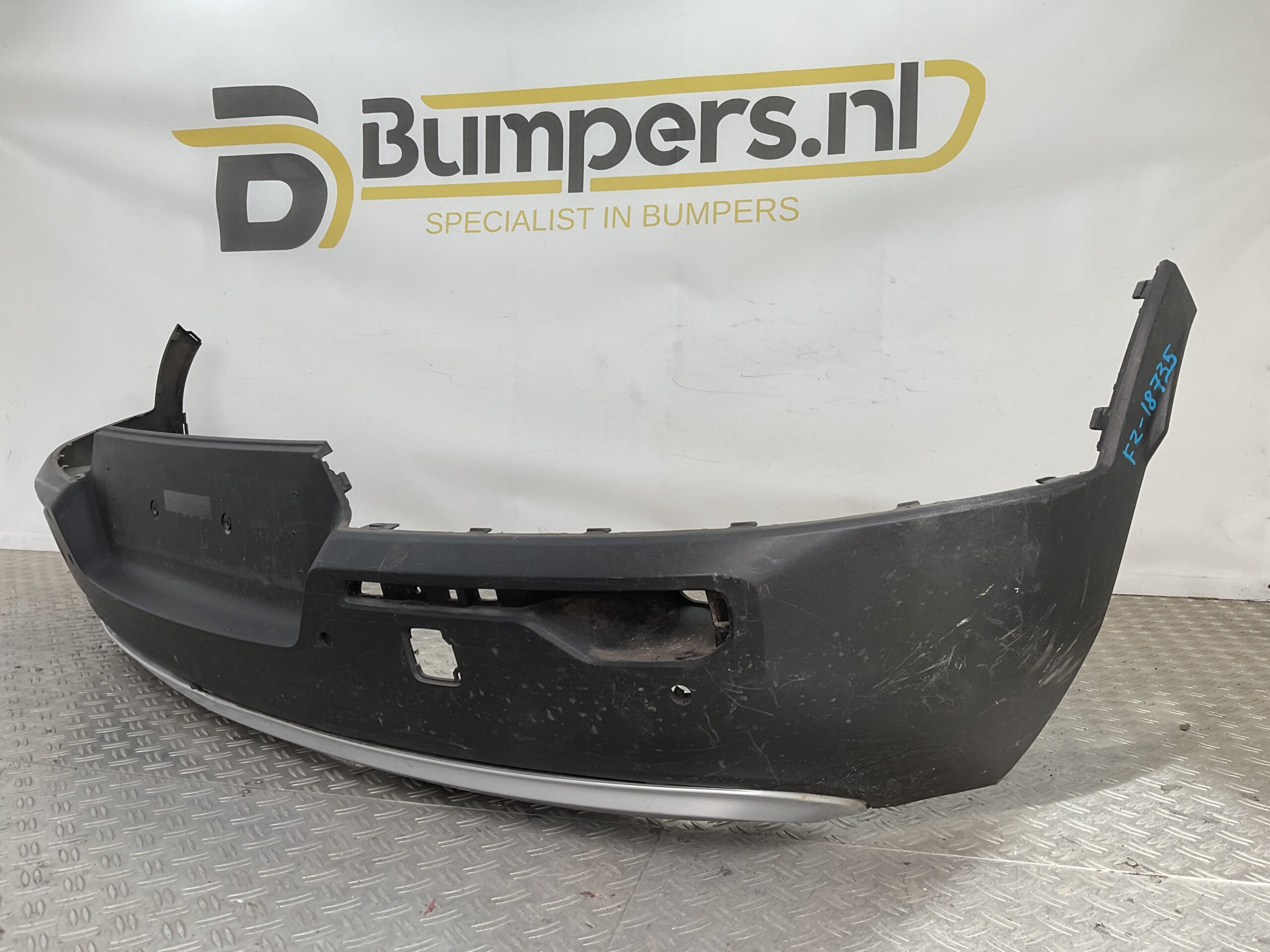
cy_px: 476
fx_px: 1064
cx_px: 635
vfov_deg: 48.2
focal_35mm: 29
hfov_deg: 61.7
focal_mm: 3
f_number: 1.8
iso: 16
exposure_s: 1/169
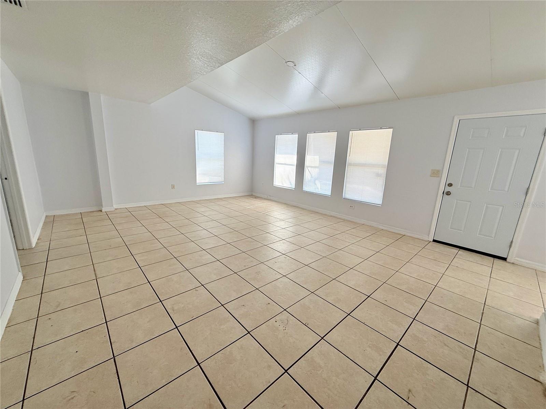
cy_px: 204
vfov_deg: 85.7
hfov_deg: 102.1
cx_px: 273
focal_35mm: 14
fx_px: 221
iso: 64
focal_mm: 2.22
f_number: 2.2
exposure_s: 1/153
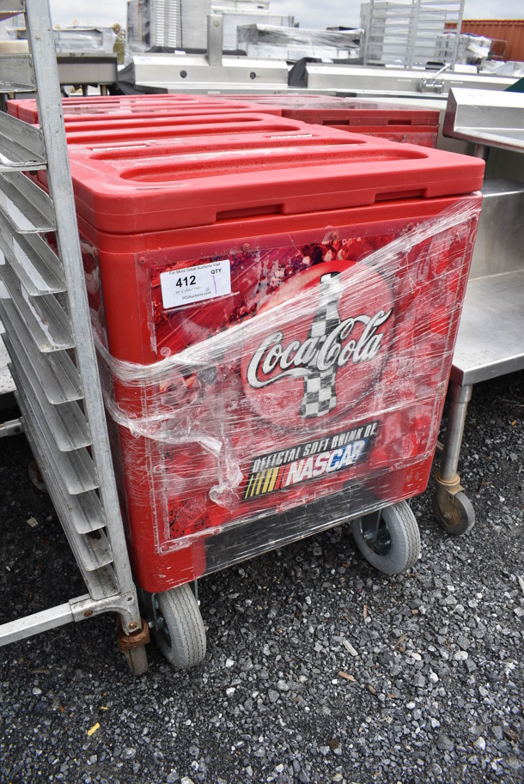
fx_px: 589
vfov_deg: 67.3
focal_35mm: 27
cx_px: 262
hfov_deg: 48.0
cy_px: 392
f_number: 7.1
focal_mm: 18
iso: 200
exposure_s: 1/320
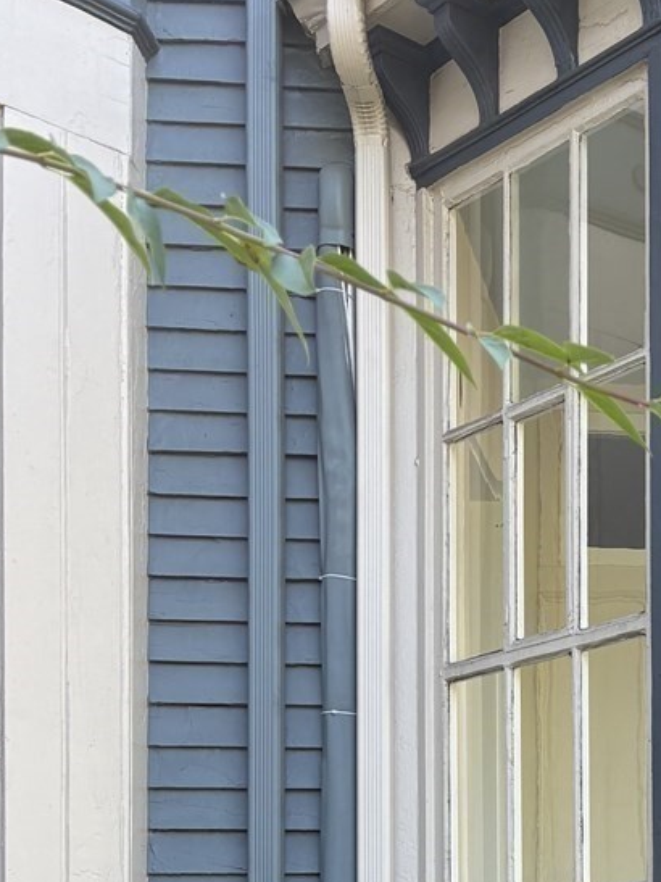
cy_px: 1074
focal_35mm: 73
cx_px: 885
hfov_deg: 18.6
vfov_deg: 24.1
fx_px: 1859
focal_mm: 5.96
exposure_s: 1/125
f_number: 1.6
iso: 32
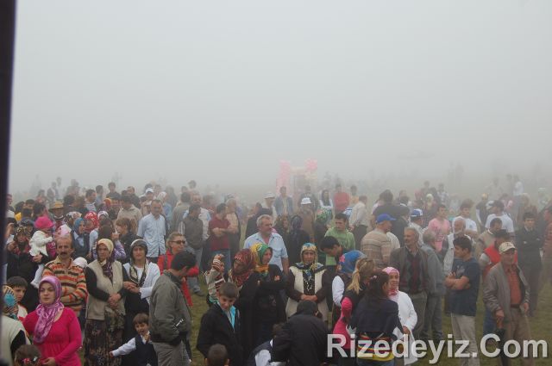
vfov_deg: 29.8
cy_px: 183
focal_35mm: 45
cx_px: 276
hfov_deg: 43.7
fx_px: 689
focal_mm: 30
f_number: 8
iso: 200
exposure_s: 1/250
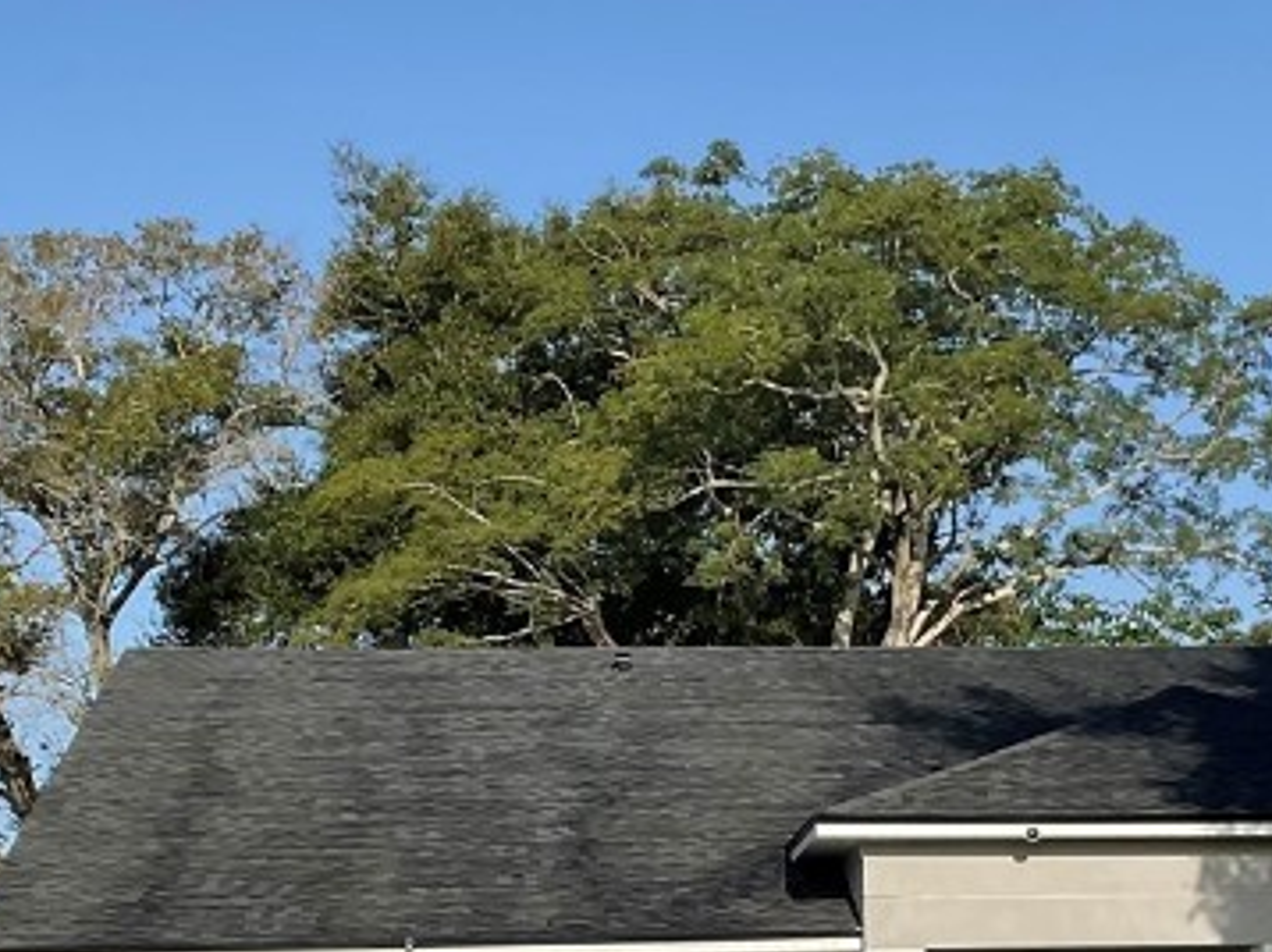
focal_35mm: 83
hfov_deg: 23.5
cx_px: 860
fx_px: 3048
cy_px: 821
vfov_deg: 17.5
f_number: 1.8
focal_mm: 3
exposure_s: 1/2058
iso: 16
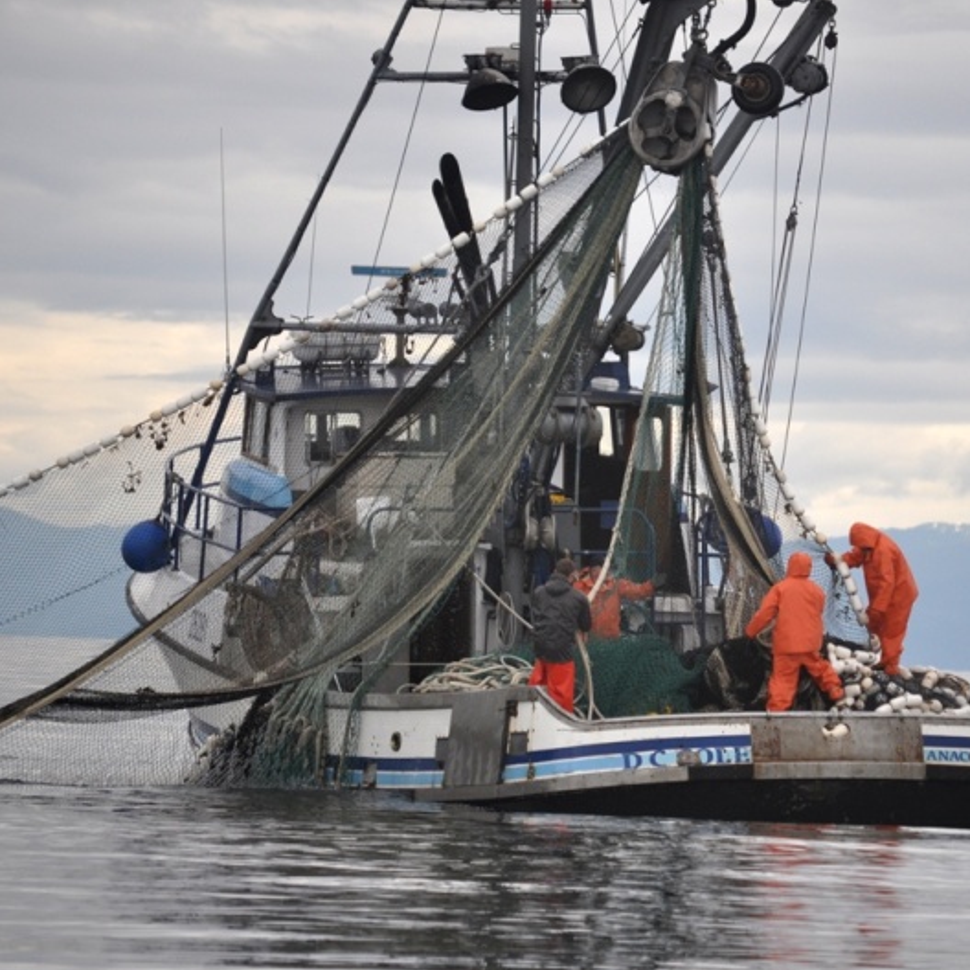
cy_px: 486
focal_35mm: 338
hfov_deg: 5.2
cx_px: 632
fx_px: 10704
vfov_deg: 5.2
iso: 400
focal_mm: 175
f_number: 5.3
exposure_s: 1/640
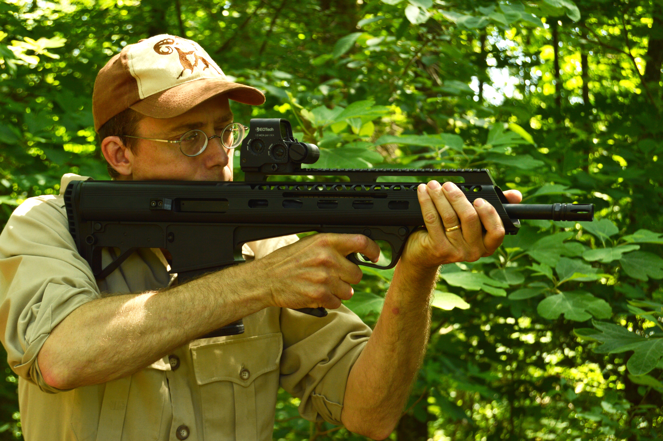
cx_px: 332
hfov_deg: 24.6
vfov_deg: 16.5
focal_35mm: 82
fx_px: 1518
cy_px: 220
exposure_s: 1/80
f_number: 5.6
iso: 200
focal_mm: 55
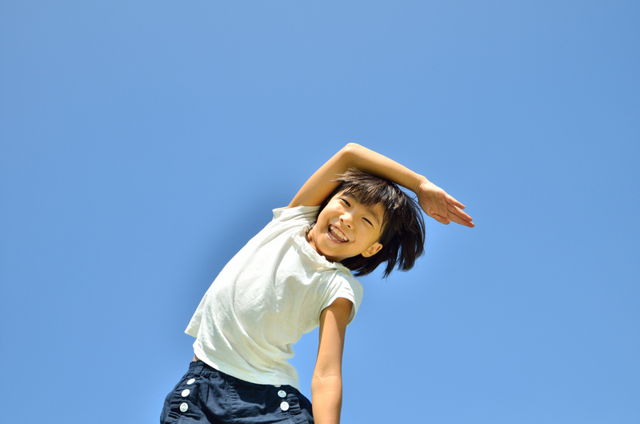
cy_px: 212
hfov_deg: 53.2
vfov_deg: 36.7
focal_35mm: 36
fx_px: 639
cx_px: 320
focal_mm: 24
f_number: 4.5
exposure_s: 1/1600
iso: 200
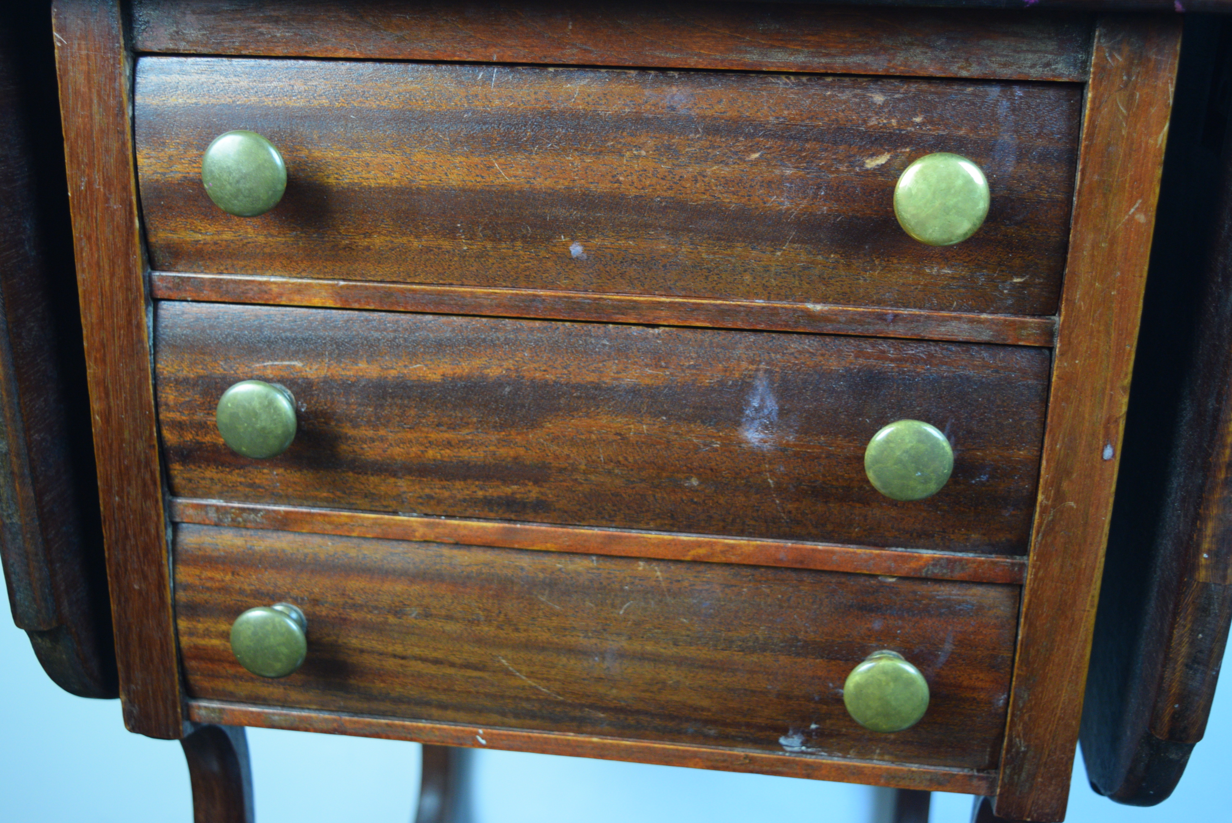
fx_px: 1541
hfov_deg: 43.6
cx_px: 616
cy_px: 412
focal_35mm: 45
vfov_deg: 29.9
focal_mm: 30
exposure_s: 1/60
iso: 1000
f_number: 4.2
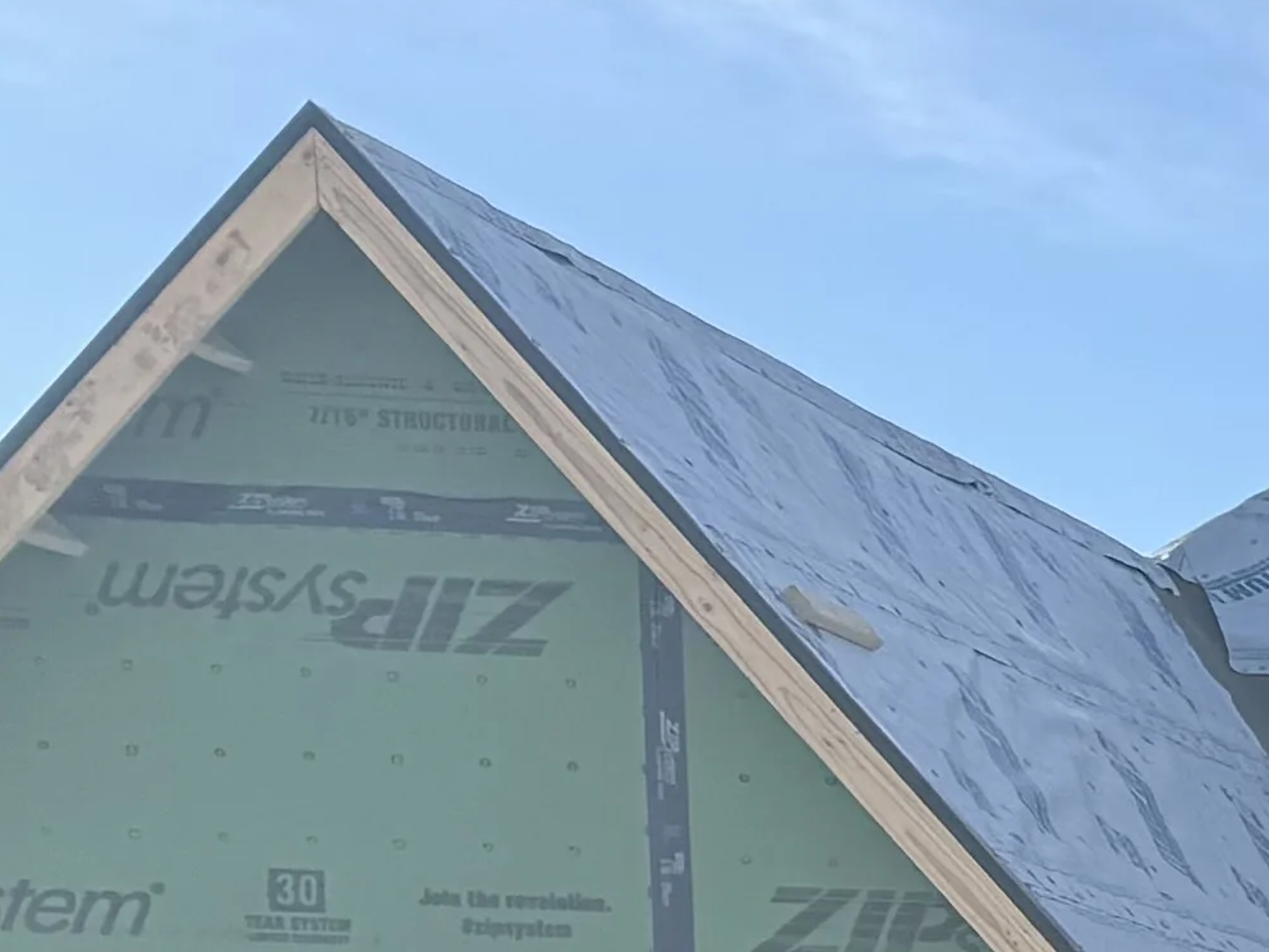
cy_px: 1987
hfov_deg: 10.7
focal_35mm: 138
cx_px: 3576
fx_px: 5060
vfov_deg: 9.9
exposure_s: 1/2611
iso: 80
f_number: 1.78
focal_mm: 6.76
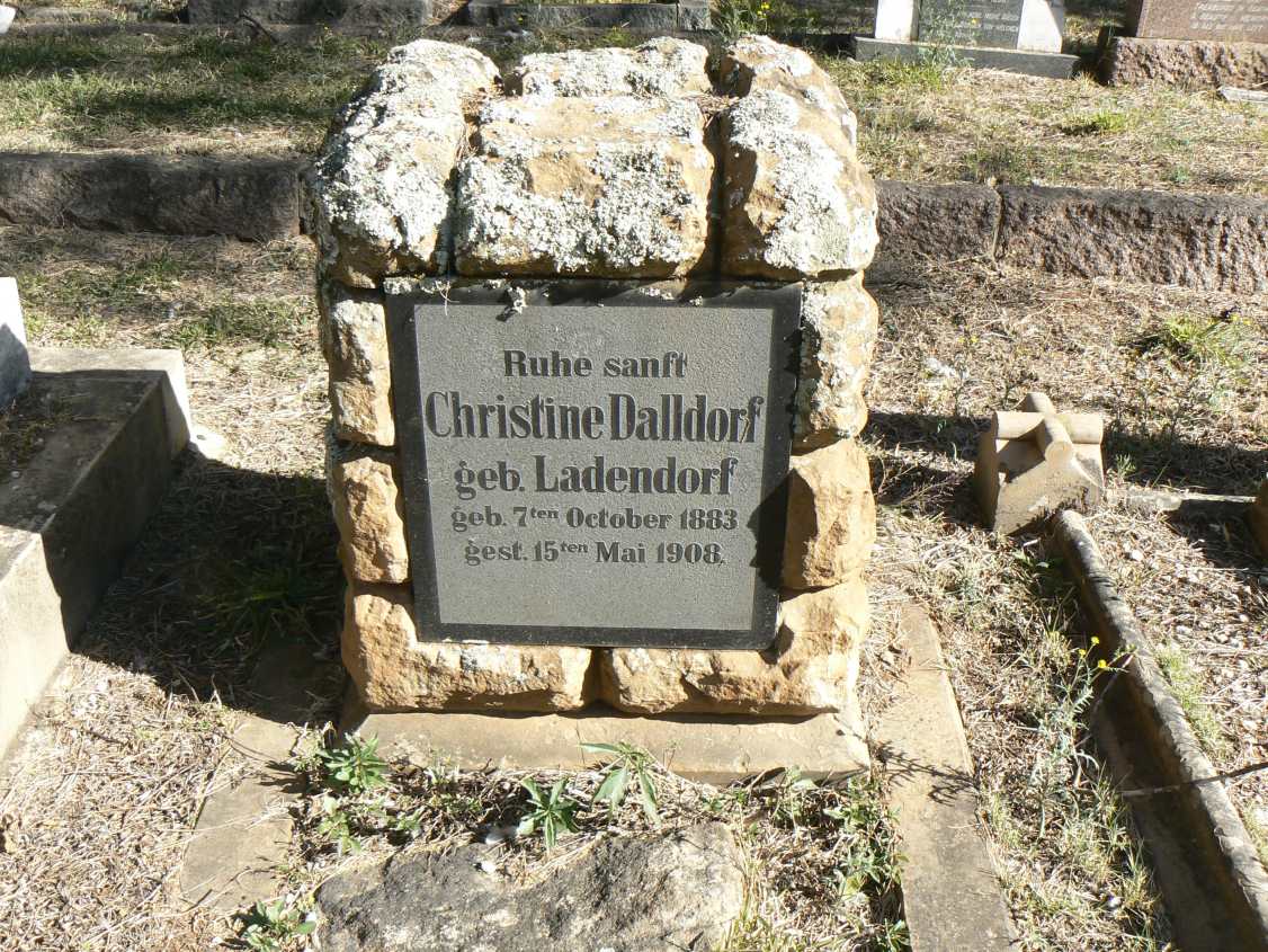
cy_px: 476
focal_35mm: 36
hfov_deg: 51.3
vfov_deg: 39.7
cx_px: 634
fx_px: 1319
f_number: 5.6
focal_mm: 6
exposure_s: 1/160
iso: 80
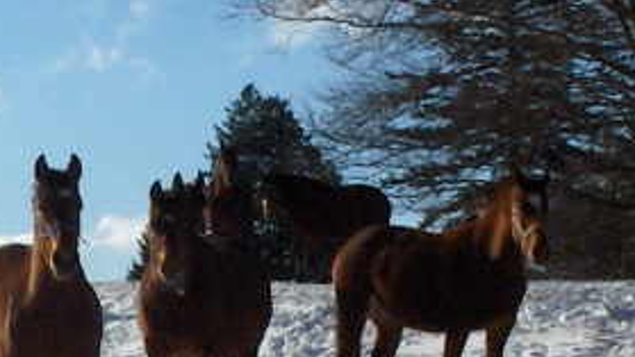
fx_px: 1953
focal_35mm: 116
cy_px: 305
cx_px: -16
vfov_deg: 10.4
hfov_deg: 18.0
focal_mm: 6.11
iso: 100
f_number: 6.5
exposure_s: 1/1515
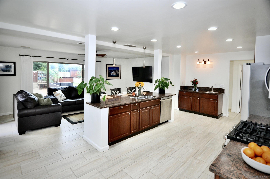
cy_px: 90
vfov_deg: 71.9
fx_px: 124
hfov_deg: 95.1
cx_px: 135
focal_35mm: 16
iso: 450
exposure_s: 1/60
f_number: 4
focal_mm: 11
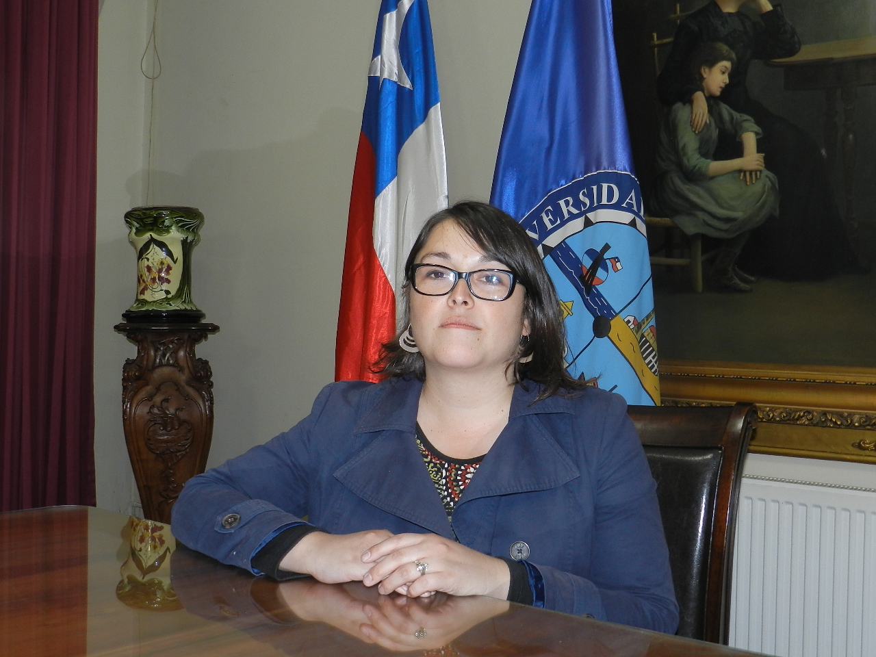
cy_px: 328
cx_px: 438
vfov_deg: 31.5
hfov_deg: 41.2
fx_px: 1164
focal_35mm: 46
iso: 200
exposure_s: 1/30
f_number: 4.2
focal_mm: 8.1
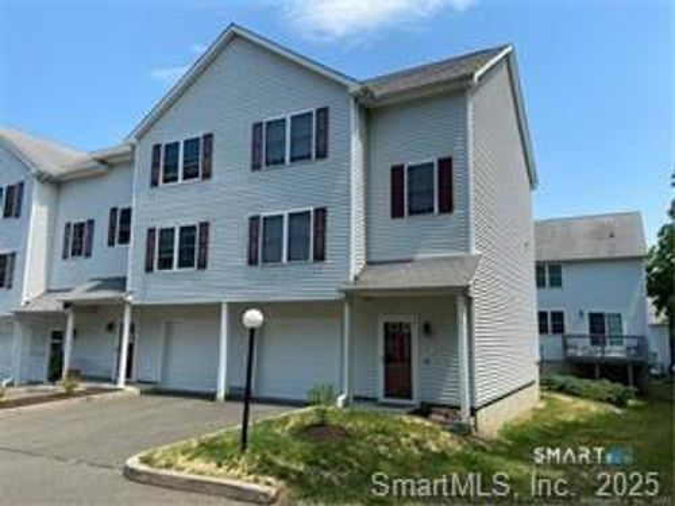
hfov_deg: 67.3
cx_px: 338
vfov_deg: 53.1
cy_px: 253
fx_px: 507
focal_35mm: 26
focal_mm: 4.25
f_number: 1.8
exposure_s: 1/1898
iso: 32
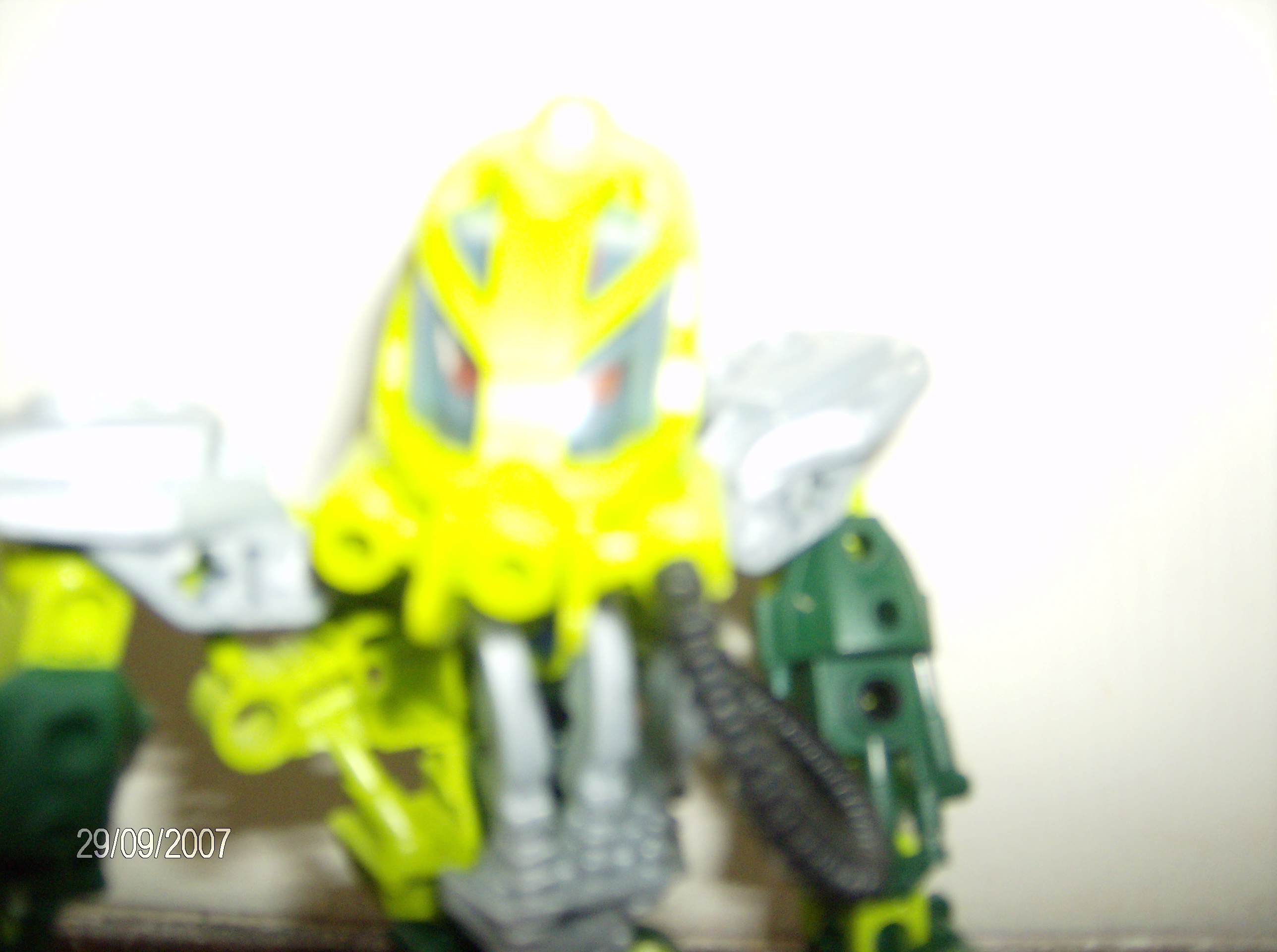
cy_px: 476
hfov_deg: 51.5
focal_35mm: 36
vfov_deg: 39.5
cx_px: 638
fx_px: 1325
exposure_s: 1/60
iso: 200
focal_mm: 6
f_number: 2.8
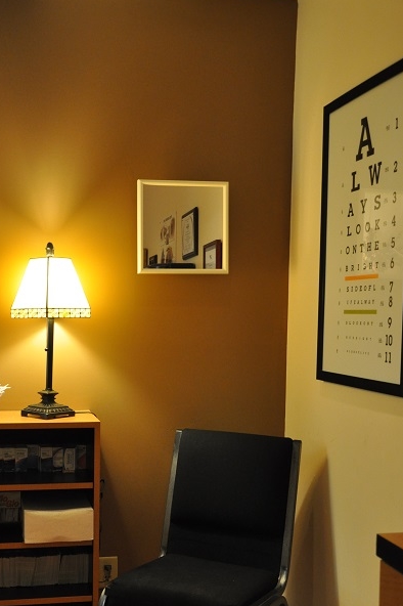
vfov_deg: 41.3
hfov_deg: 28.1
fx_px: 801
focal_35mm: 48
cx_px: 150
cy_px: 360
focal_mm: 25
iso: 1250
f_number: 4
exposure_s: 1/8
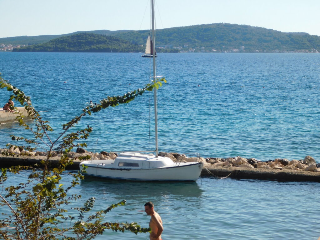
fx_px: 841
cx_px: 160
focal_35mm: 91
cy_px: 120
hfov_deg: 21.5
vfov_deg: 16.2
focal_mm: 16.1
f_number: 4.5
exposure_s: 1/640
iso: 125
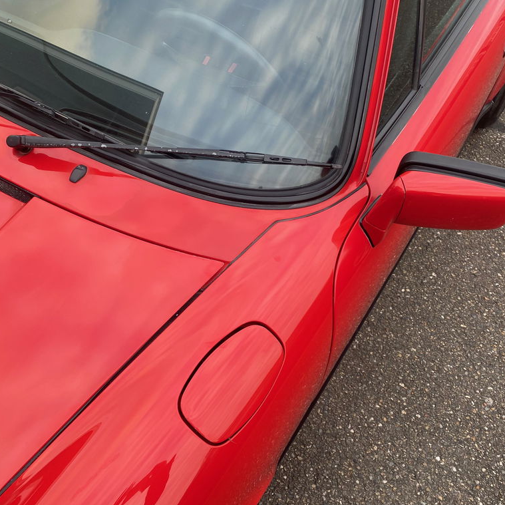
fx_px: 512
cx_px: 246
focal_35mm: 31
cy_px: 250
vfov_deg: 52.5
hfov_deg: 52.5
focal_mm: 4.25
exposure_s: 1/122
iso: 64
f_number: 1.8
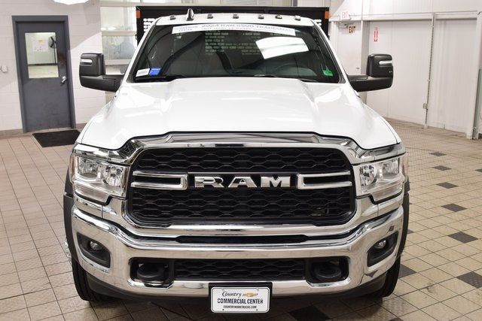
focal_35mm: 36
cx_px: 241
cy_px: 160
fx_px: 482
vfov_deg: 36.9
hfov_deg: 53.1
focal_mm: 24
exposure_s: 1/30
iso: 560
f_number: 7.1
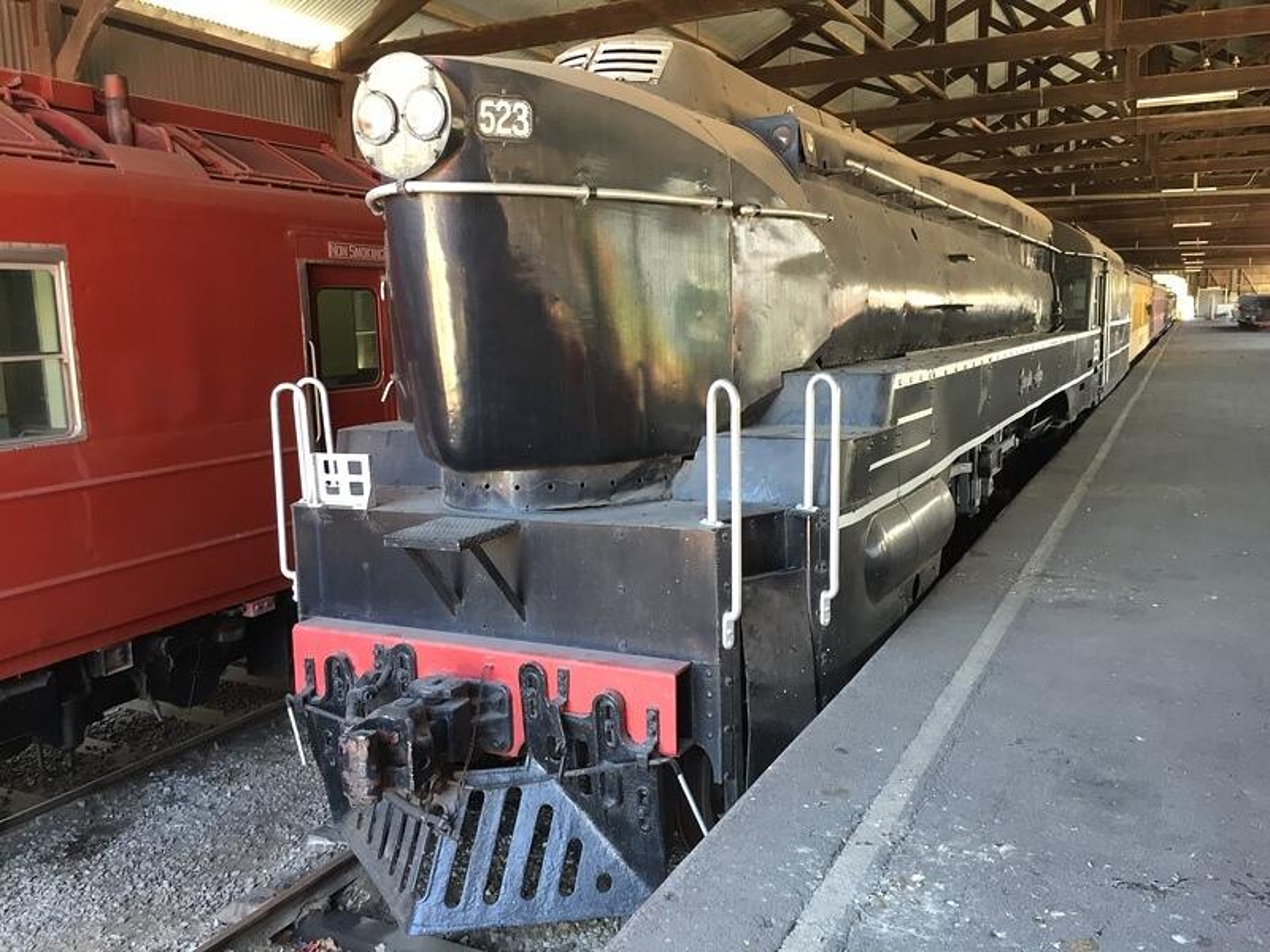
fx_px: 1064
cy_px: 476
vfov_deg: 48.2
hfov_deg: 61.7
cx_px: 635
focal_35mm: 29
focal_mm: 4.15
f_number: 2.2
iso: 64
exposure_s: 1/30
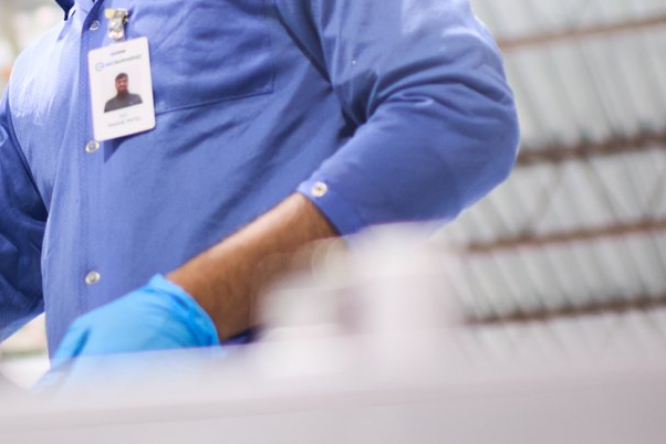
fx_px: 2202
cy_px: 130
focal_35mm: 119
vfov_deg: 11.5
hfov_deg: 16.9
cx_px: 51
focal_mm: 35
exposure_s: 1/160
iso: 320
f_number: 1.4
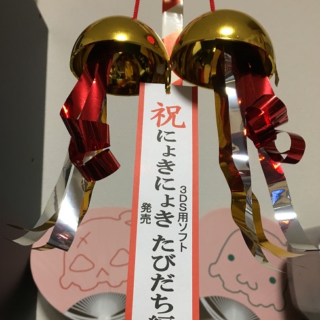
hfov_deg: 47.2
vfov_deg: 46.7
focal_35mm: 35
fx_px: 366
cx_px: 163
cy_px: 207
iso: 100
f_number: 2.2
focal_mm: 4.15
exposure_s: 1/30
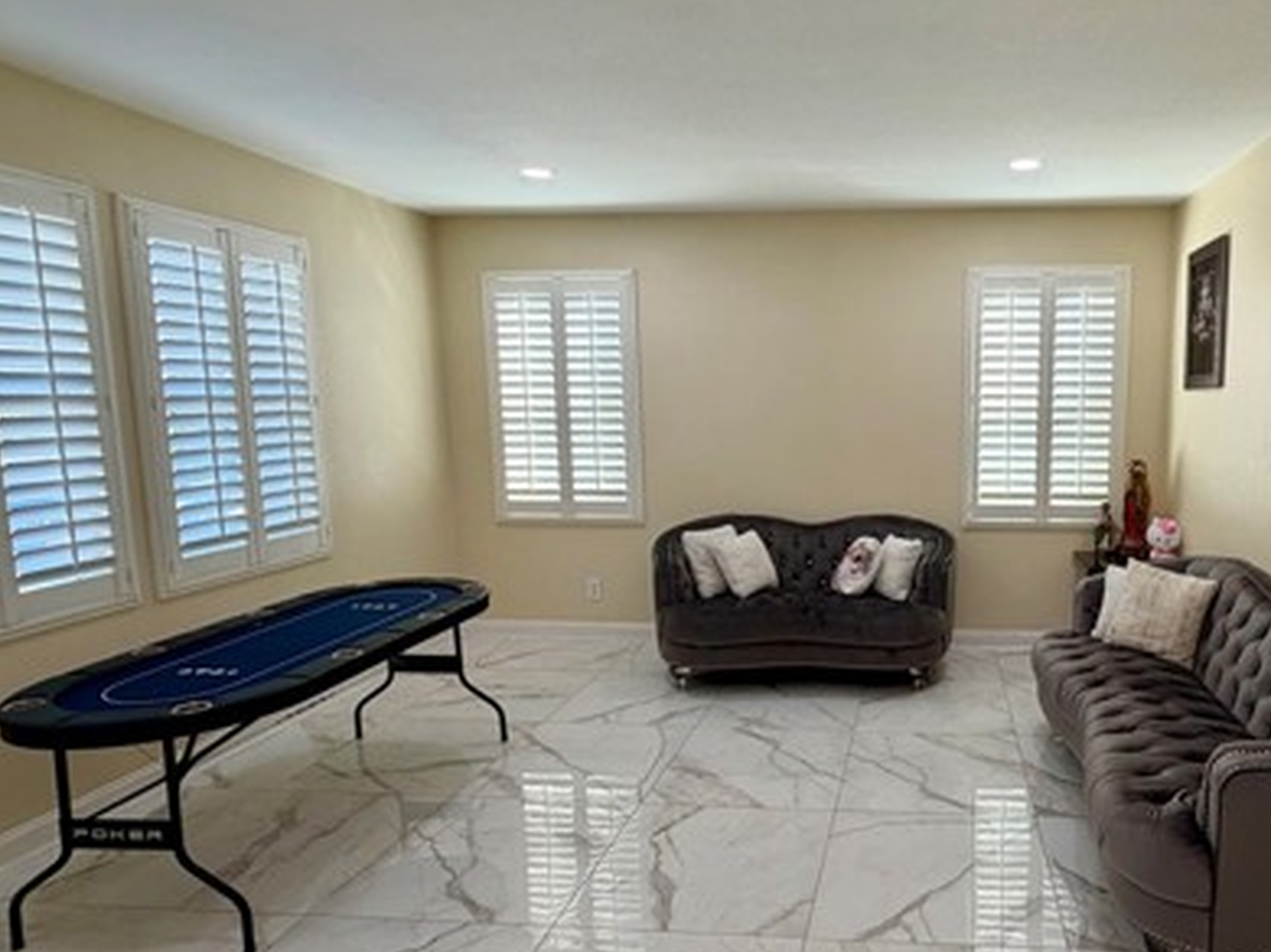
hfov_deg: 71.1
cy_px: 502
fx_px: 844
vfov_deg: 58.8
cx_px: 880
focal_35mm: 23
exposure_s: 1/120
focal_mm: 2.22
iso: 100
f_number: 2.2
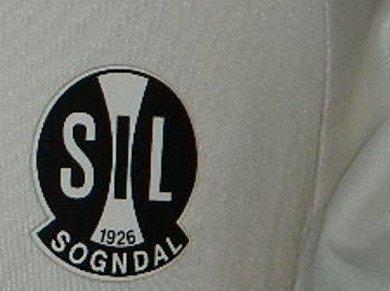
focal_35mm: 383
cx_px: -329
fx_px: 4308
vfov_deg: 3.9
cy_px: 154
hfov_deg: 5.1
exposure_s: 1/50
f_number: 4.2
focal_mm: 15.1
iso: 200
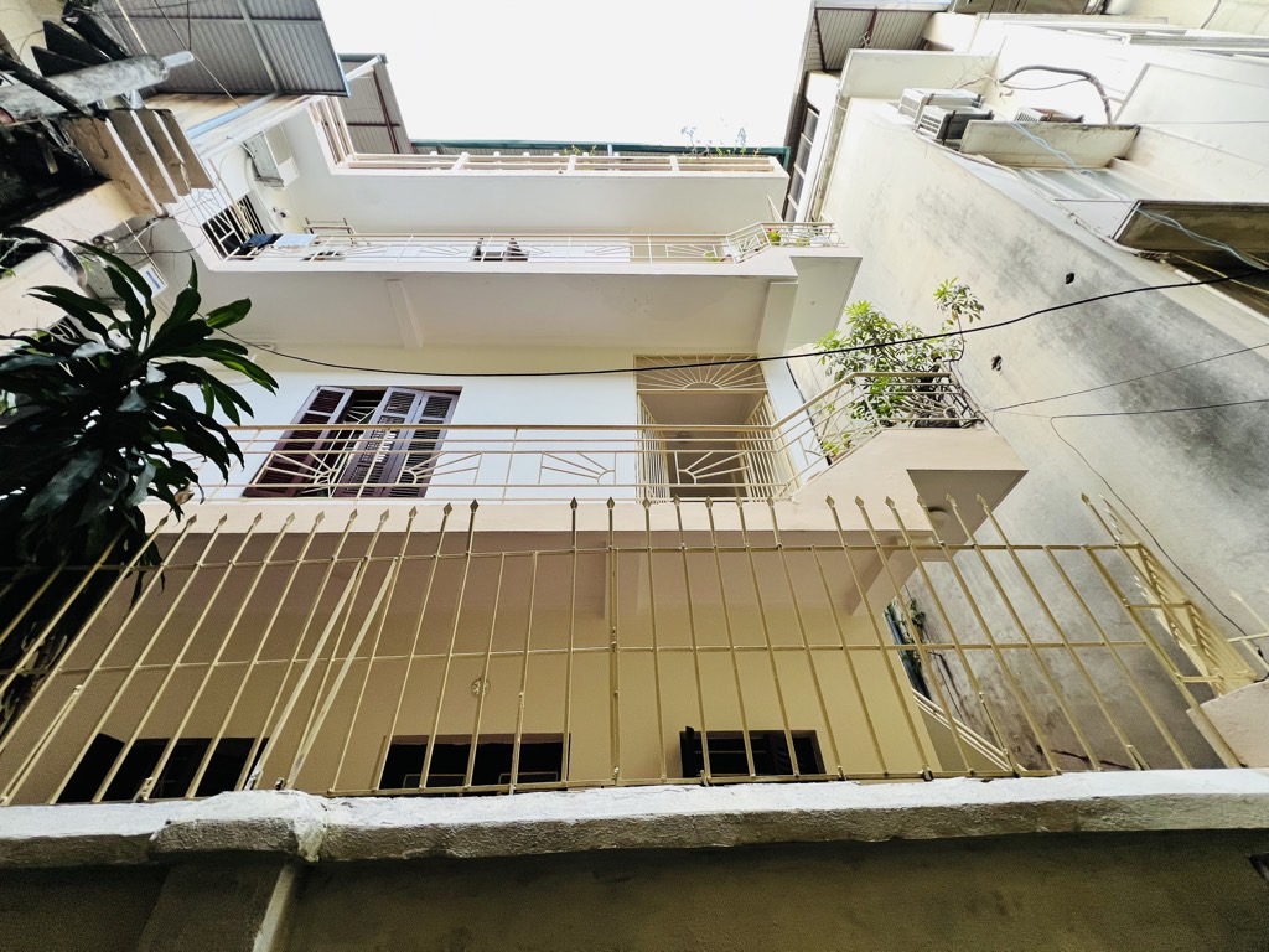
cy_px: 476
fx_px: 477
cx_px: 634
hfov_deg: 106.2
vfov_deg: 89.9
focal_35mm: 13
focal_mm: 1.57
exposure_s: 1/99
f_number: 1.8
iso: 160
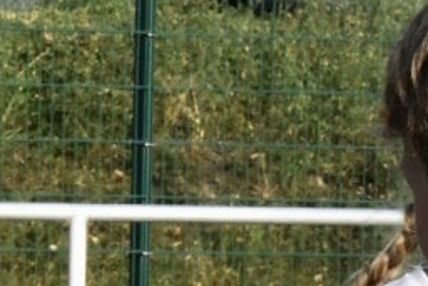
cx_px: -7
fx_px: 6233
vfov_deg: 2.6
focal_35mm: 524
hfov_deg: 3.9
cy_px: 156
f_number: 29
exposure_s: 1/1000
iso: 5000
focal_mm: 105
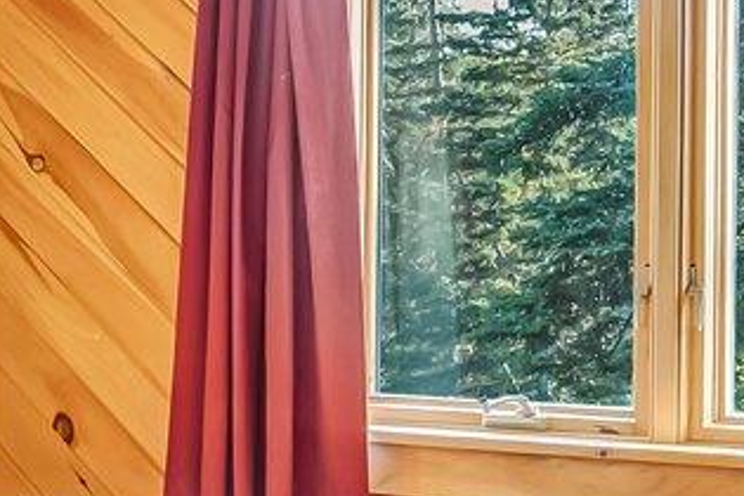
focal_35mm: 104
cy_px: 279
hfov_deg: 15.8
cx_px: -701
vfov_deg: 13.2
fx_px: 2149
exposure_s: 1/6
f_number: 8
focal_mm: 16
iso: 640
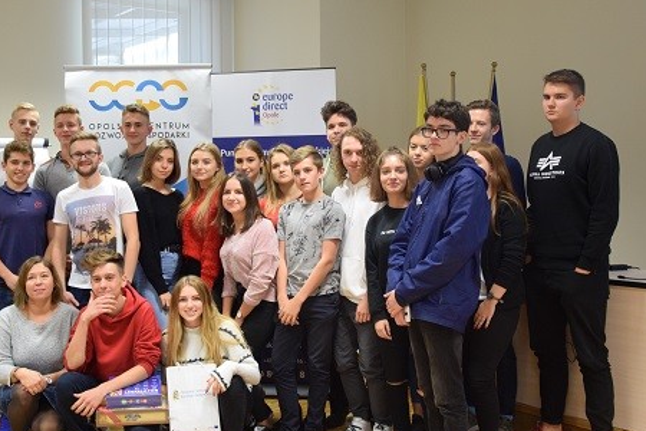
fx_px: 789
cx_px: 304
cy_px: 207
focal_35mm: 44
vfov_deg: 30.5
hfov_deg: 44.5
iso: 1100
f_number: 3.8
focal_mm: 22
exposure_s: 1/60
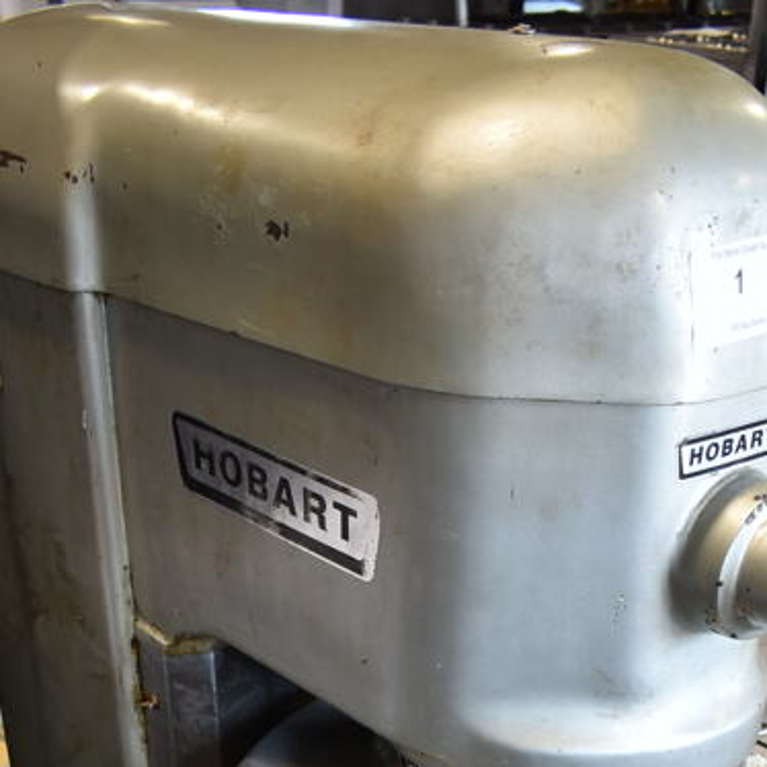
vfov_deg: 27.0
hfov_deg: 30.5
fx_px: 1404
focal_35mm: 56
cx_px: 429
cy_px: 918
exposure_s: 1/30
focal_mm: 18
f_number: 3.5
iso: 320
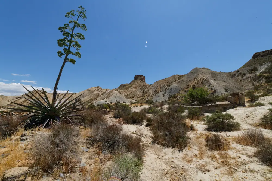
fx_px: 106
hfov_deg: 104.2
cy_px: 90
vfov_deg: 81.2
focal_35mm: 14
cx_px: 136
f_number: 20
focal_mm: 14
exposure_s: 1/1000
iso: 800
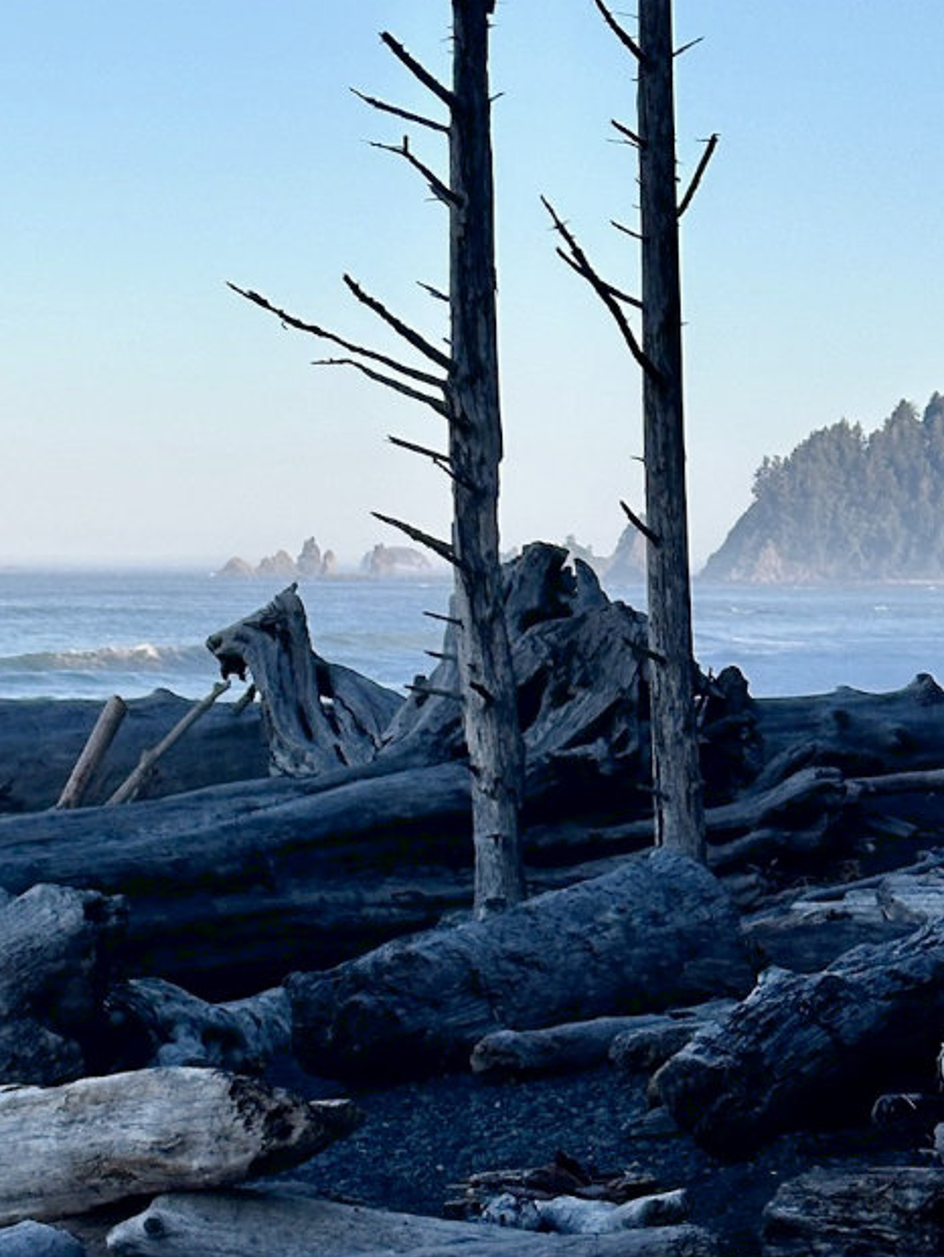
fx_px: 4216
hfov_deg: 12.6
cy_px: 322
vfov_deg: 16.9
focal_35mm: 116
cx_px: -11
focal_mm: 6.9
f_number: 1.8
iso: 64
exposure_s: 1/4016
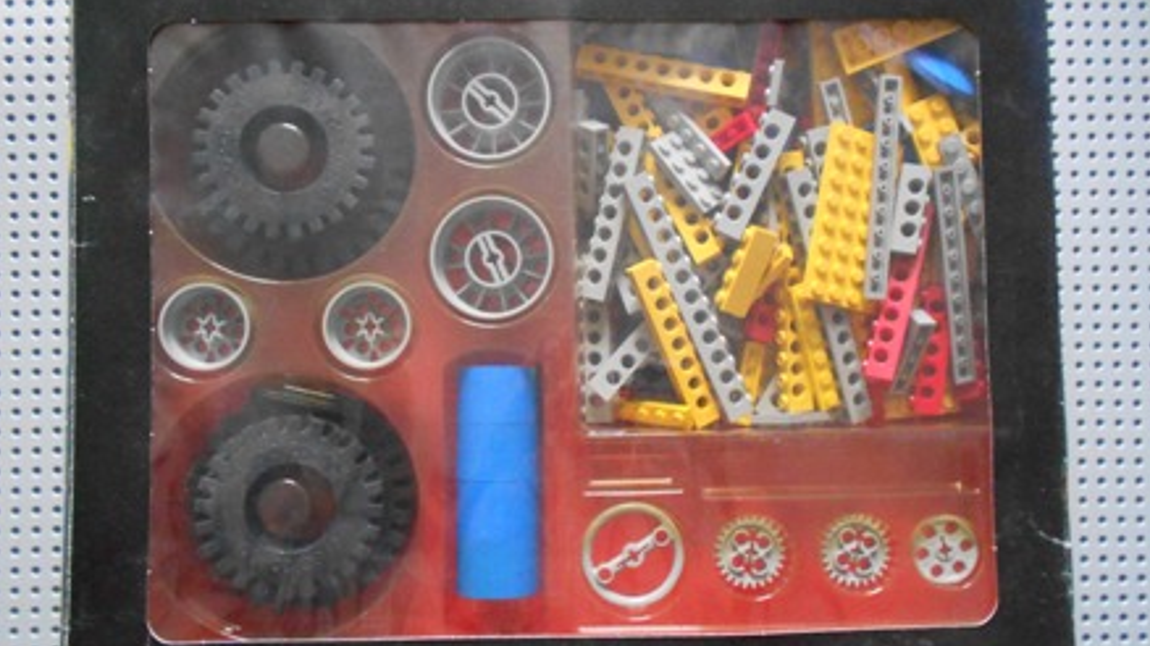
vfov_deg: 40.1
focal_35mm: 29
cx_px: 578
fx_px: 884
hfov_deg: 66.1
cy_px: 341
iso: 800
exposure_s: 1/20
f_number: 3.2
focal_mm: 4.6
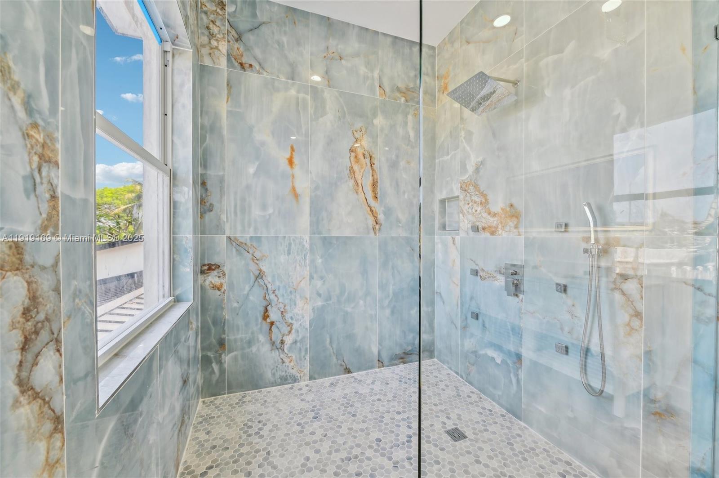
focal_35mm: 14
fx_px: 279
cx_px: 360
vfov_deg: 81.1
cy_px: 239
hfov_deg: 104.3
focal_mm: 14
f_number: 8
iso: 100
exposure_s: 1/20
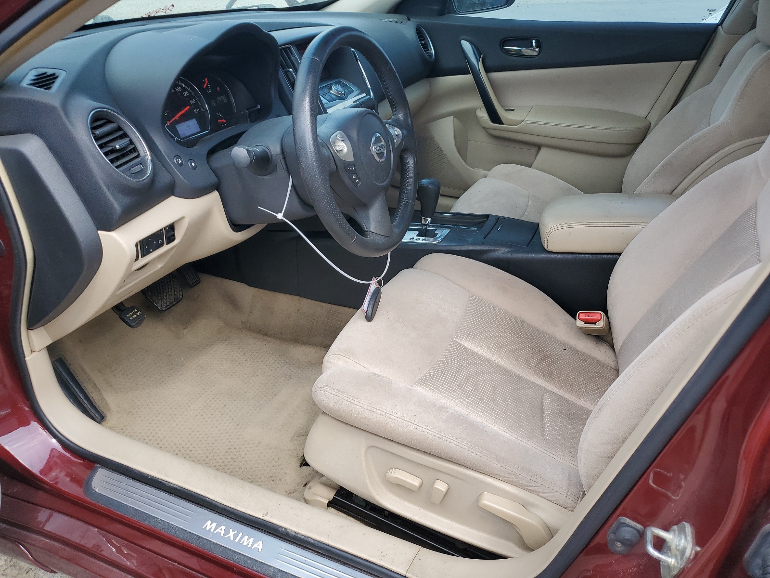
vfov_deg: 53.1
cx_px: 385
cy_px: 289
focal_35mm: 26
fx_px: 578
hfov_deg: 67.3
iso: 50
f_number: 1.5
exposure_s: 1/500
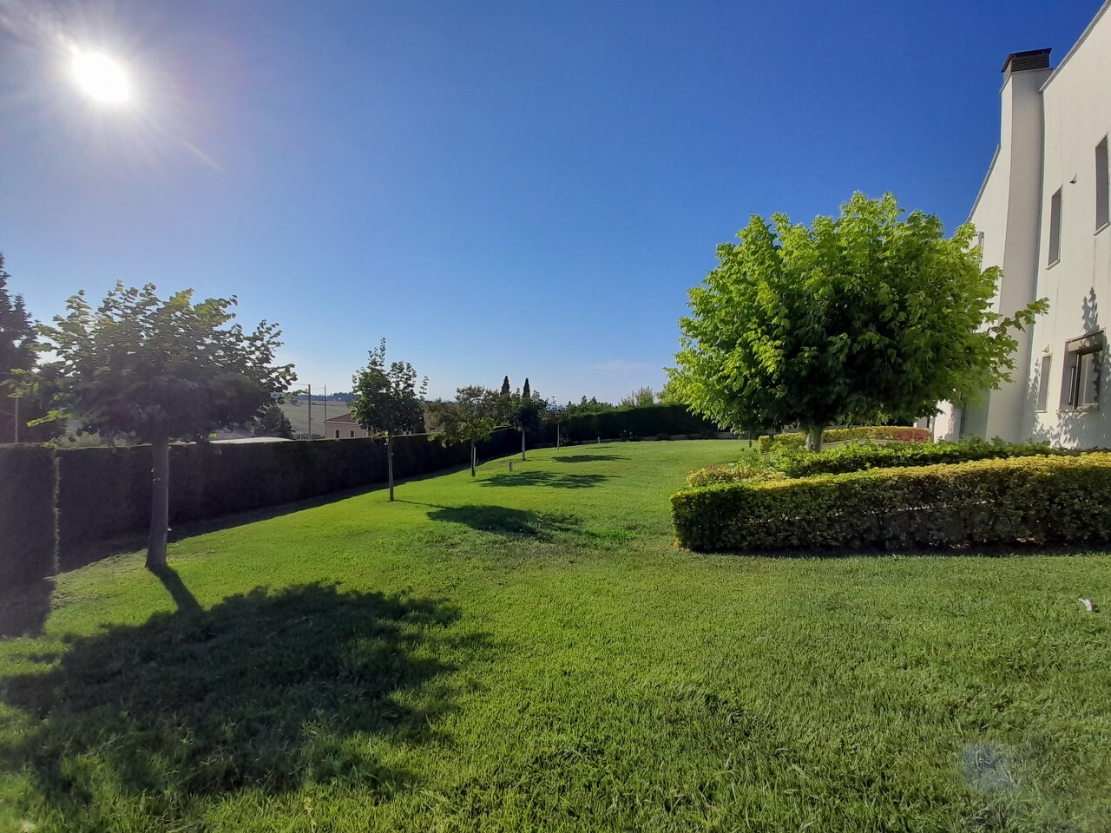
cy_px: 416
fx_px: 417
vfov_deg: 89.9
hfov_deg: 106.2
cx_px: 556
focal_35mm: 13
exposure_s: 1/2342
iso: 40
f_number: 2.2
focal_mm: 1.42
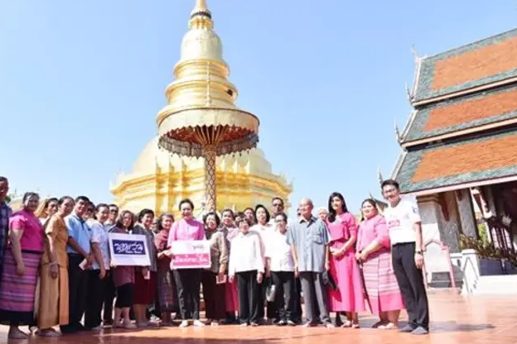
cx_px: 209
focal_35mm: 30
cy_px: 138
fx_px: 431
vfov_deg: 43.4
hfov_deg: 61.4
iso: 125
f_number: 7.1
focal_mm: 24
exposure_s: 1/160
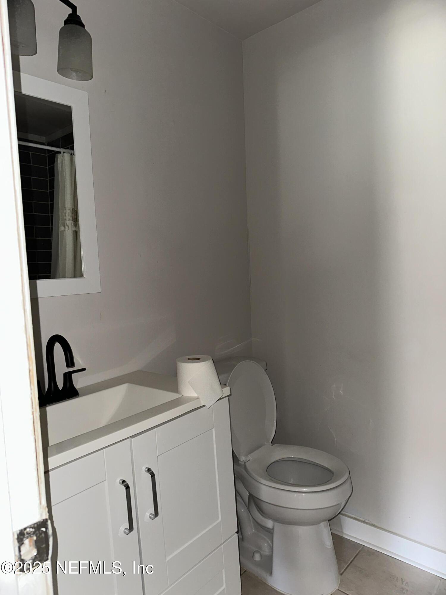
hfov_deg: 56.8
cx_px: 223
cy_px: 298
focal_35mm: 24
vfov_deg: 71.6
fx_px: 412
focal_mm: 6.86
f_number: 1.78
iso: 125
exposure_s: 1/11
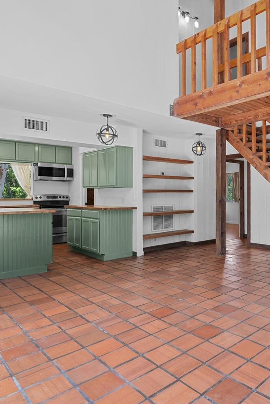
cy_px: 194
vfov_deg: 71.5
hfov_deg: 45.8
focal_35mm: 25
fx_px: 281
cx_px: 249
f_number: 9
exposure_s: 1/2
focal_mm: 16
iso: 250
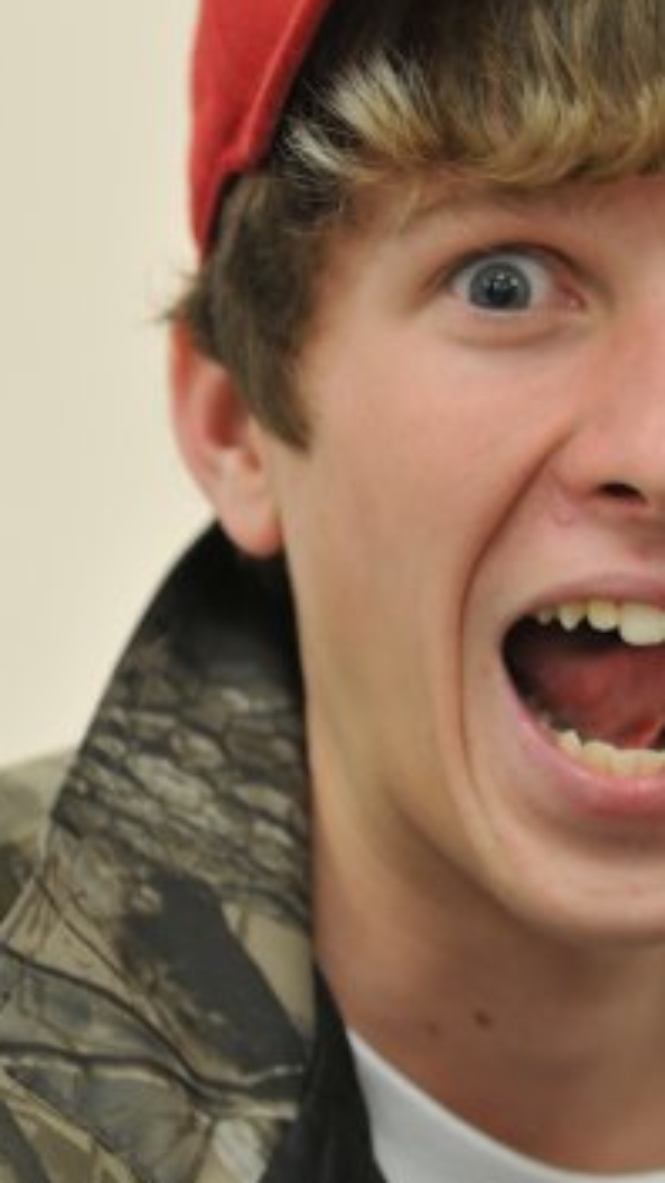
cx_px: 542
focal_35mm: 262
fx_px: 8213
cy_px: 548
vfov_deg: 8.2
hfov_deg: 4.6
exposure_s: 1/60
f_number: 2.8
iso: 280
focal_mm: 98
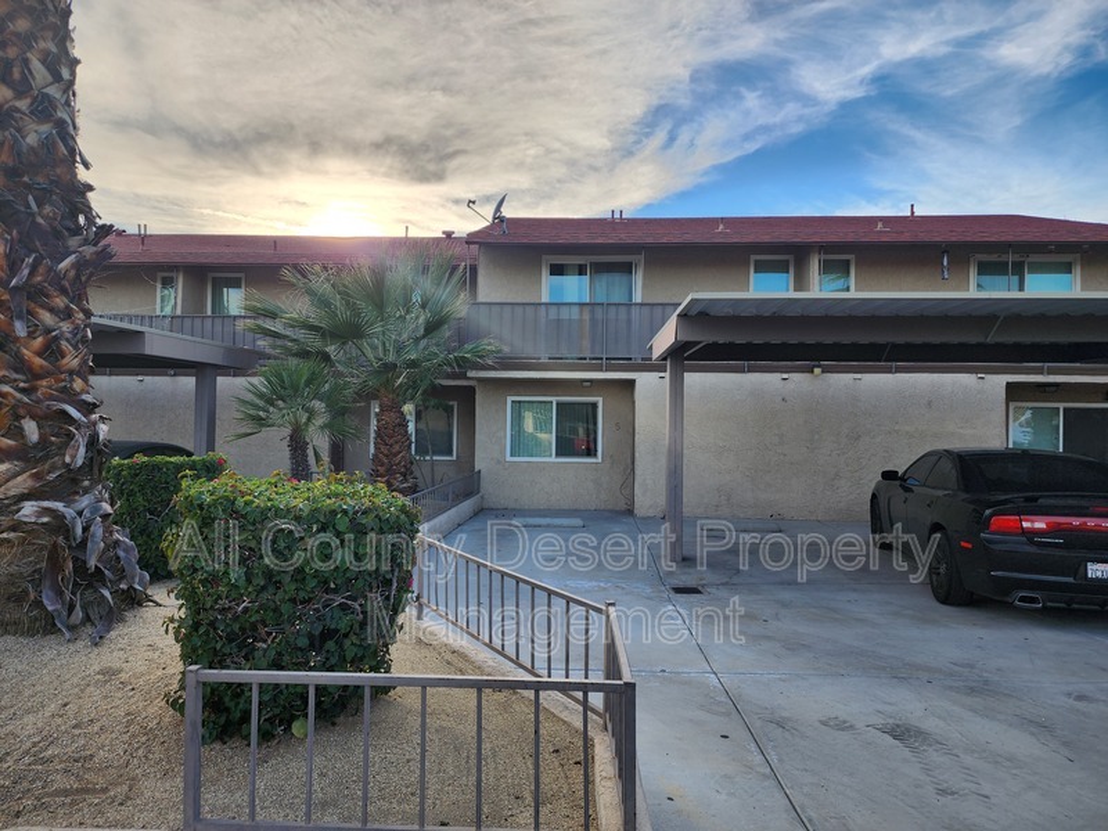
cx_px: 554
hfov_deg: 73.9
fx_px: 736
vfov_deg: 58.9
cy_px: 416
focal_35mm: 23
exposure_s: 1/392
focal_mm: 6.4
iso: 12
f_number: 1.8
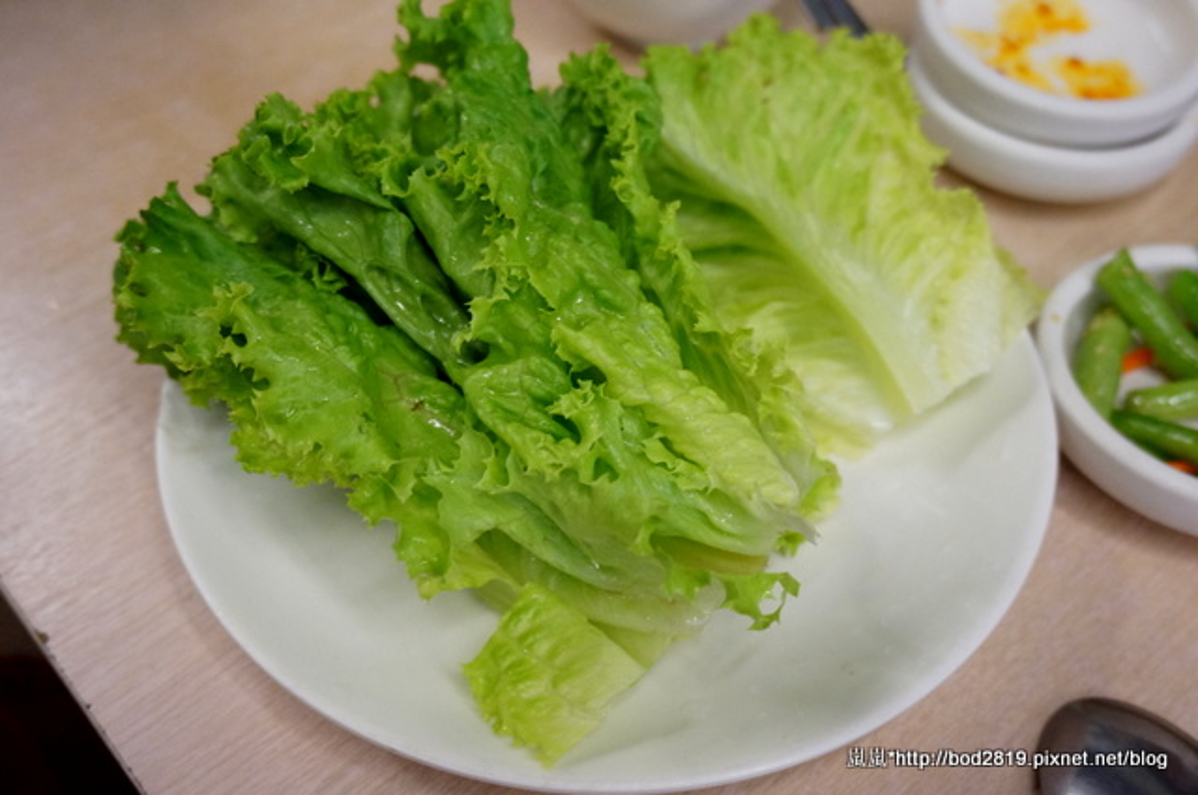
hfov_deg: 55.2
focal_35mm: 34
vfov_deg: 38.3
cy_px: 398
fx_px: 1147
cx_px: 599
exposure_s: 1/60
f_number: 4
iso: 2000
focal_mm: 23
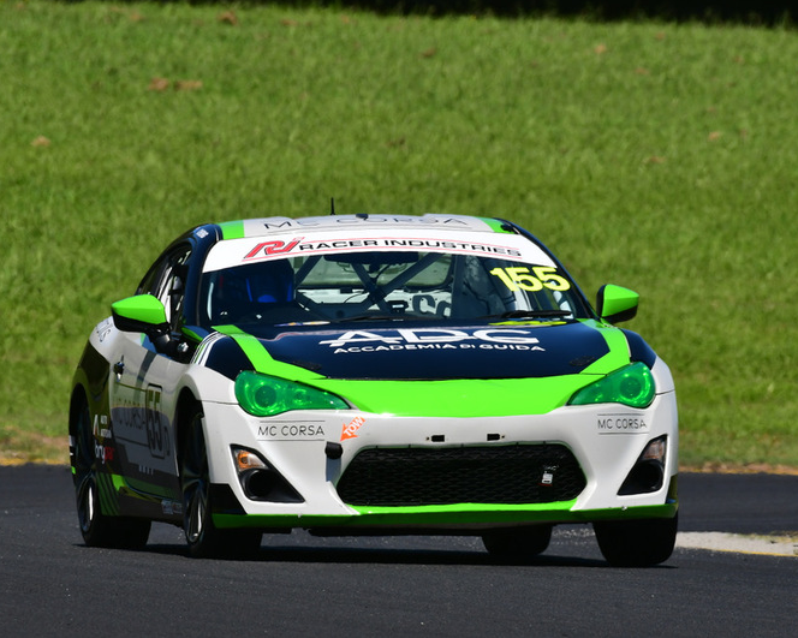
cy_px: 318
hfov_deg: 2.3
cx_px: 389
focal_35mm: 848
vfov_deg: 1.8
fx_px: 20025
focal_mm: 500
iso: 320
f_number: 11
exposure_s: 1/640
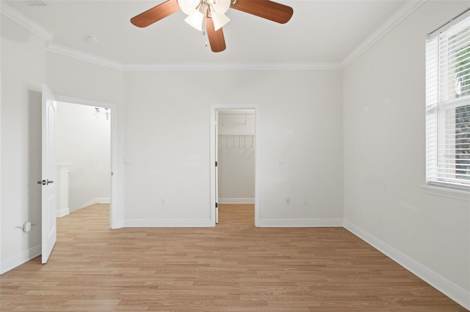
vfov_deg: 77.2
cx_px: 235
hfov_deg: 100.5
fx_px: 196
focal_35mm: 15
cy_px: 156
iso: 640
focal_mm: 10
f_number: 5.6
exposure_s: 1/125
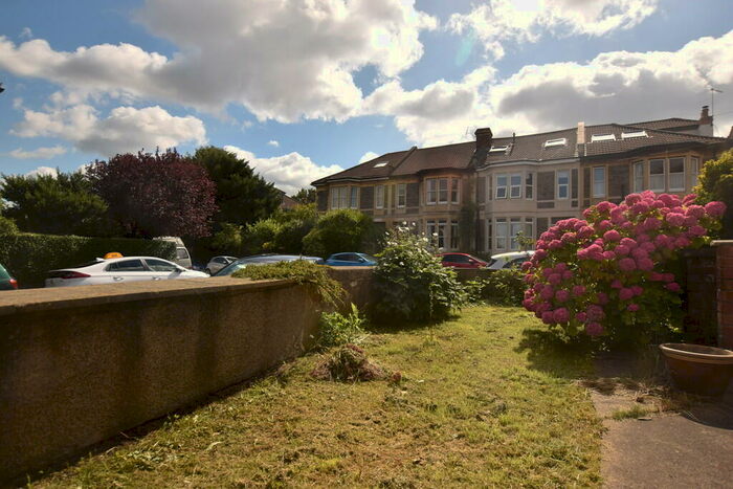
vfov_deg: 67.4
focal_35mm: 18
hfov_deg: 90.0
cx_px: 366
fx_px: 367
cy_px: 244
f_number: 5.6
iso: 100
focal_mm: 12
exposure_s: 1/800
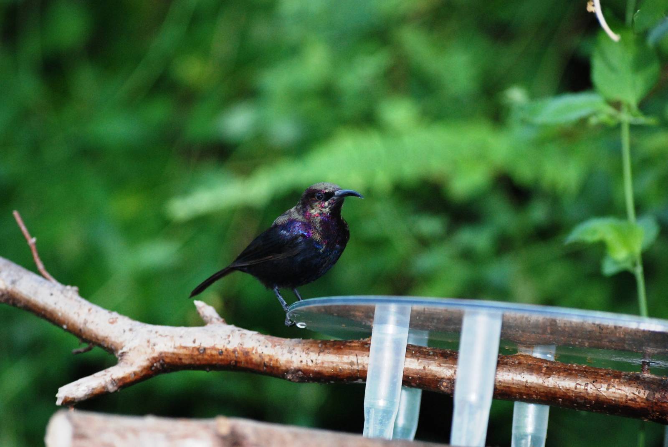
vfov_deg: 6.1
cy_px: 224
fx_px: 4180
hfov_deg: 9.1
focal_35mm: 225
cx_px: 334
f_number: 5
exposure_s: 1/60
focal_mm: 150
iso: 1000
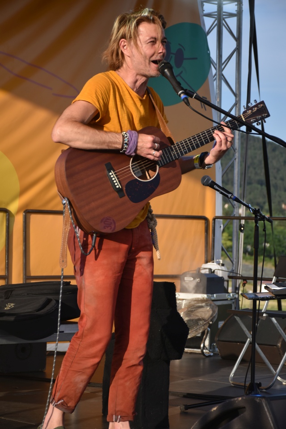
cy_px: 214
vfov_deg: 19.5
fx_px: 1251
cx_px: 143
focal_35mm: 105
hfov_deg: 13.0
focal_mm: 70
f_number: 5.6
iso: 400
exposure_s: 1/1250
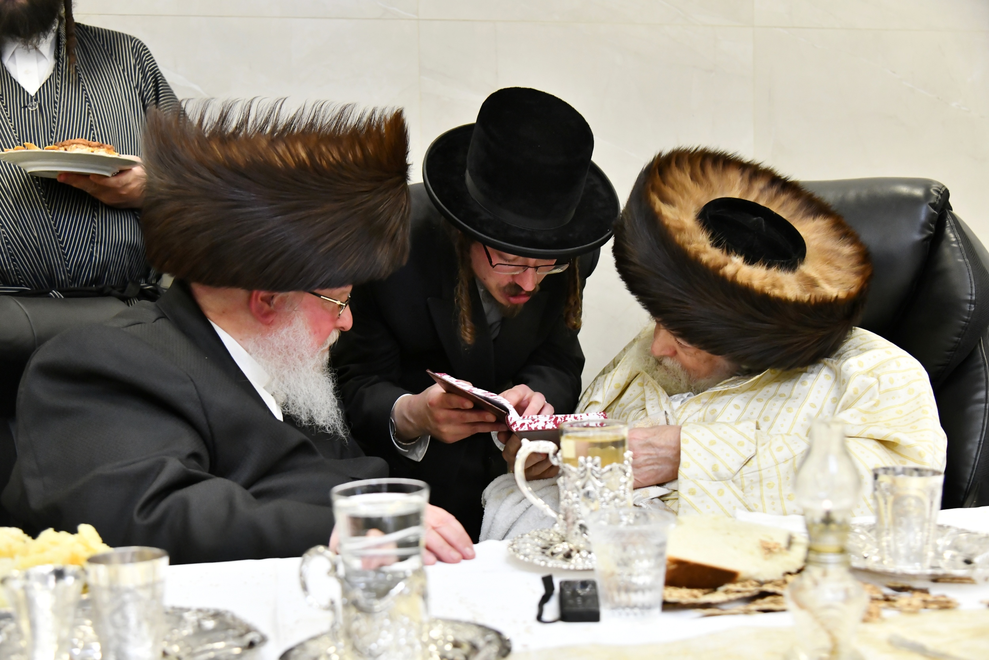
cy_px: 330
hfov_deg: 42.7
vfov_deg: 29.2
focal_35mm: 46
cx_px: 494
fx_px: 1264
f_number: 4.5
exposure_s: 1/250
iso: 2500
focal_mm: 46
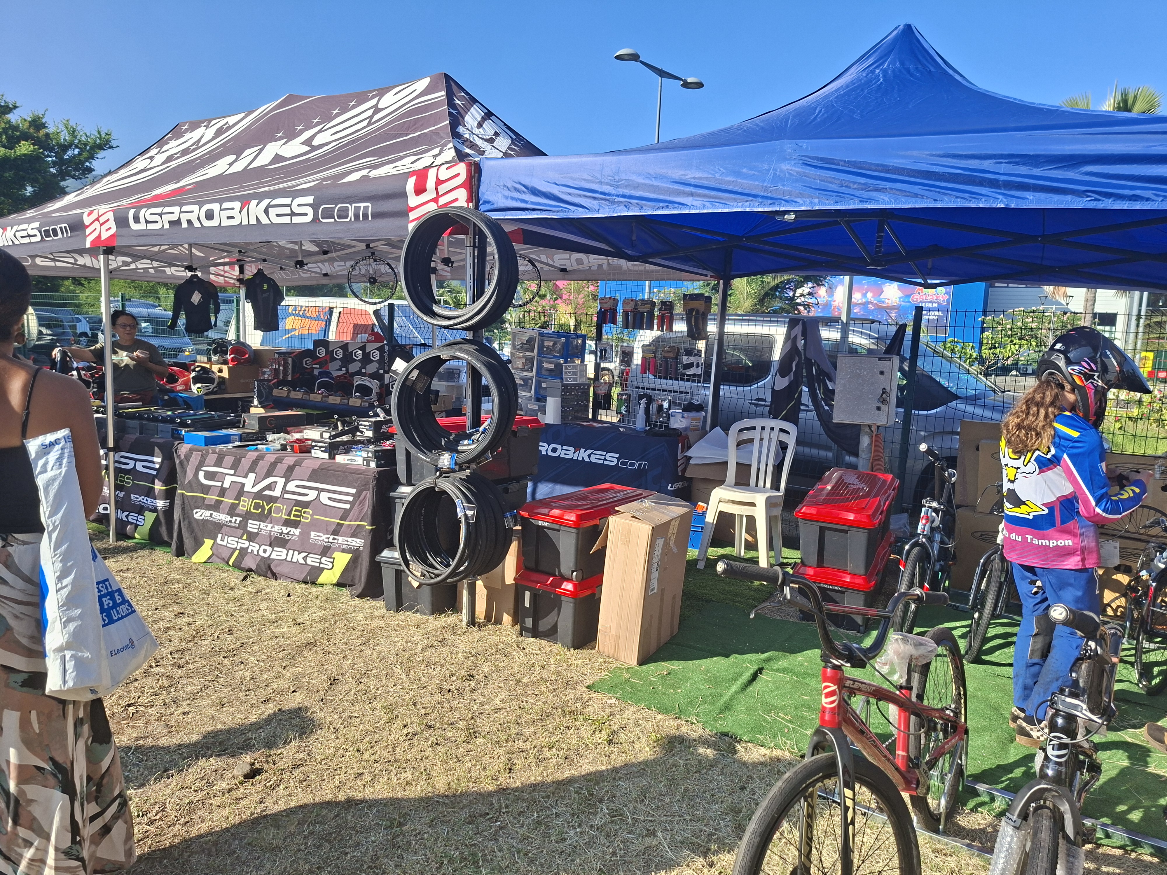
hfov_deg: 73.9
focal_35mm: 23
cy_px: 438
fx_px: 775
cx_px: 584
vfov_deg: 58.9
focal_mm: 5.54
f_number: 1.8
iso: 50
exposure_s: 1/1585
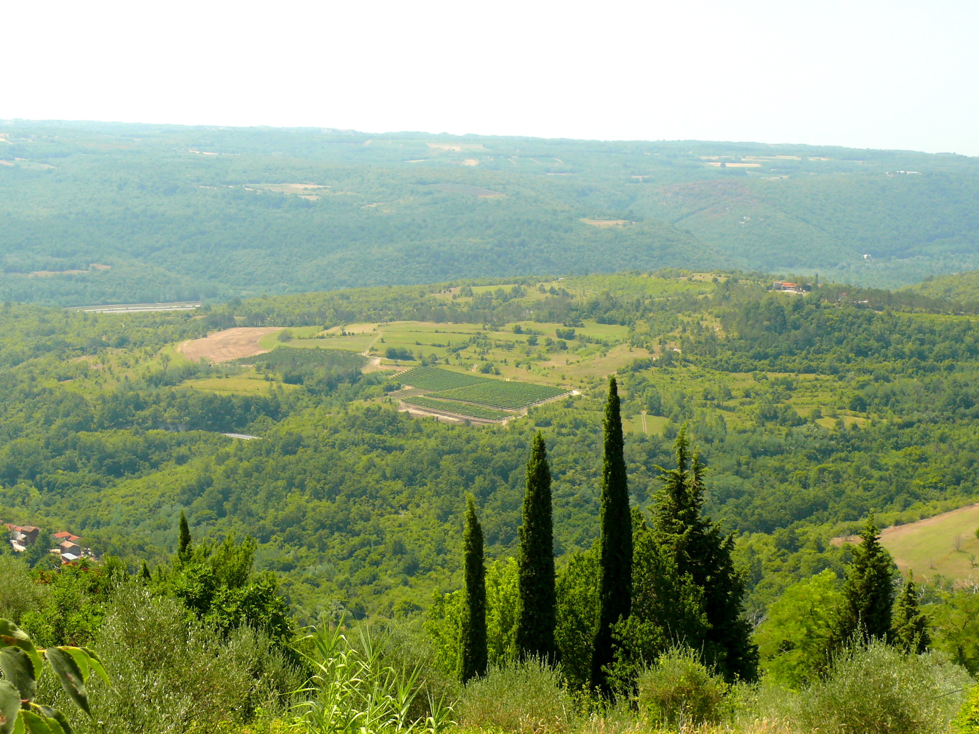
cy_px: 367
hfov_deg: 31.7
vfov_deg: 24.0
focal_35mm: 61
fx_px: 1725
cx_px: 490
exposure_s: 1/250
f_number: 4
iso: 100
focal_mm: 10.1
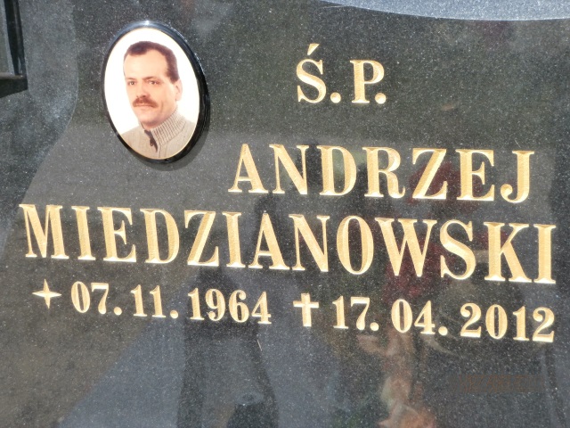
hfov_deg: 22.8
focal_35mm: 86
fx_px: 1416
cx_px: 285
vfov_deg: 17.2
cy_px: 214
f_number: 5
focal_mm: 15.16
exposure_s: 1/250
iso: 100
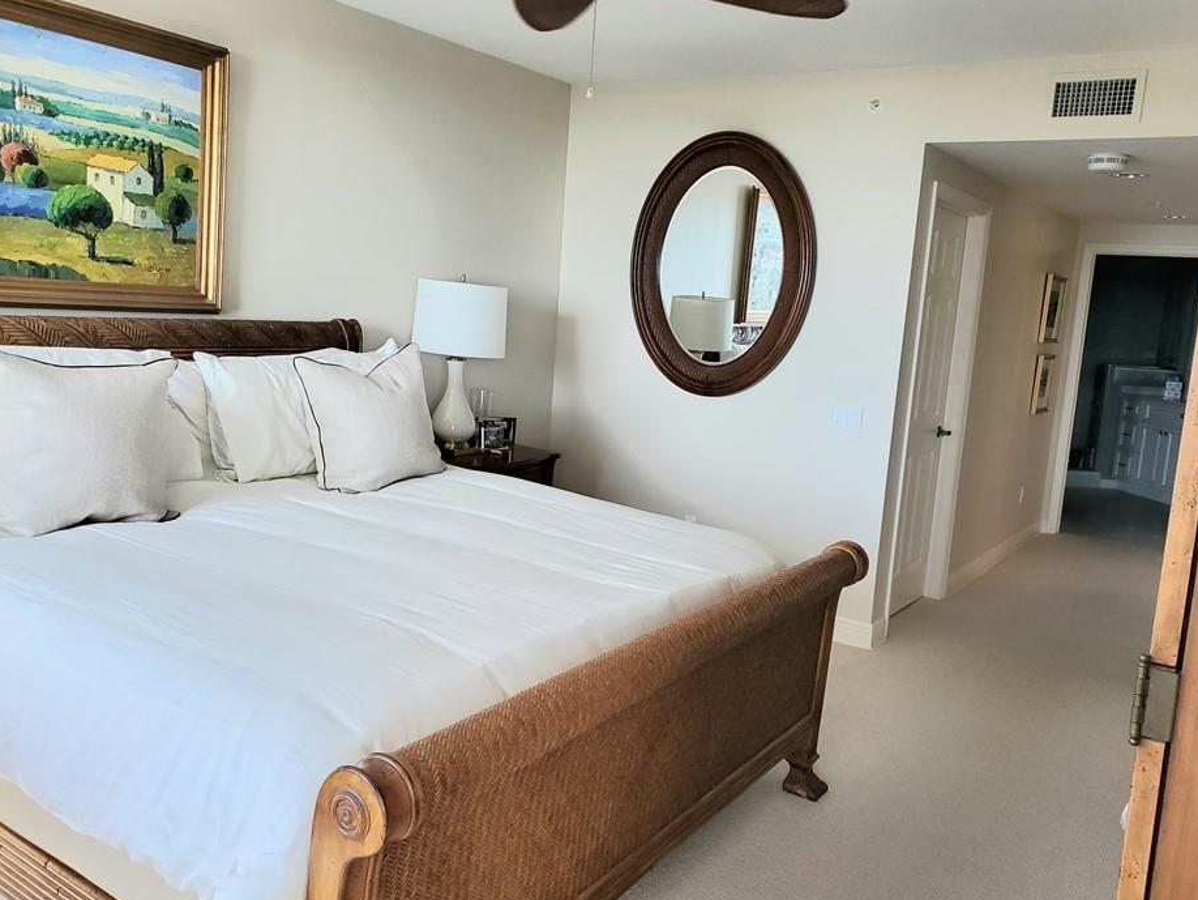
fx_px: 1004
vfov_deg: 48.2
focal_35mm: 29
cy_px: 448
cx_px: 608
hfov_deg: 61.6
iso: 80
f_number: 2.4
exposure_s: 1/120
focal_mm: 4.3
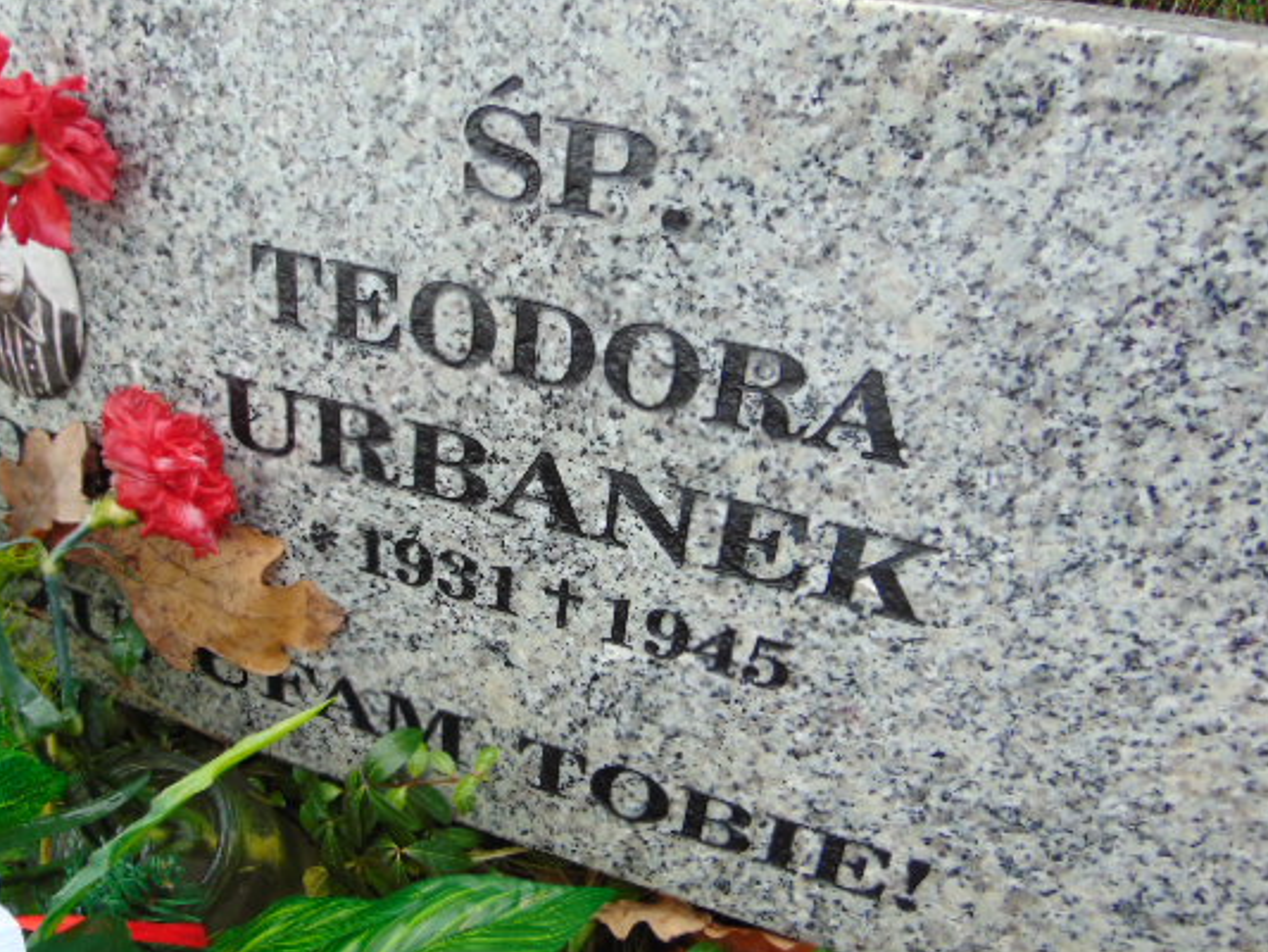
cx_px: 528
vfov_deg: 46.6
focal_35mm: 30
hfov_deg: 59.6
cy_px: 562
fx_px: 1099
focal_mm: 4.5
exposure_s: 1/100
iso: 80
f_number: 3
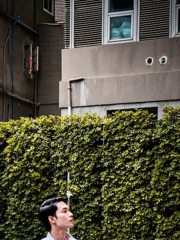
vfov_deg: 13.6
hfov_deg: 10.4
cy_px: 270
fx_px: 985
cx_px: -4
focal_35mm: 142
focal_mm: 40.7
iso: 400
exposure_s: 1/125
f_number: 4
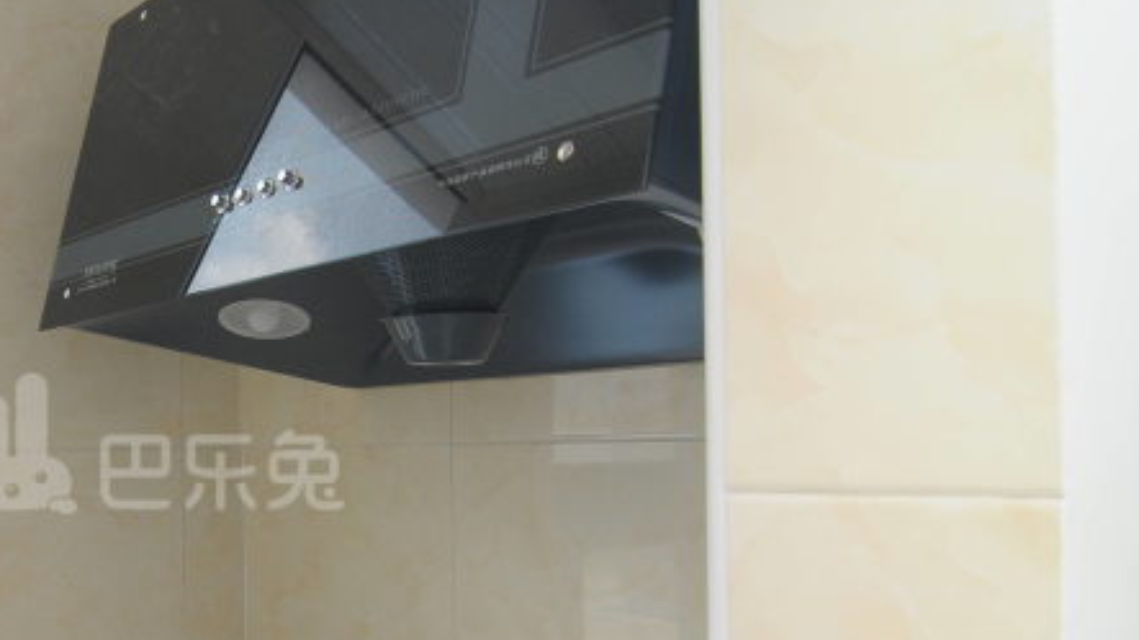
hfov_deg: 52.0
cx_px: 139
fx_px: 1027
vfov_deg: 34.2
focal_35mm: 34
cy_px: 446
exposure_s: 1/60
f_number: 6.3
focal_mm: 12
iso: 500
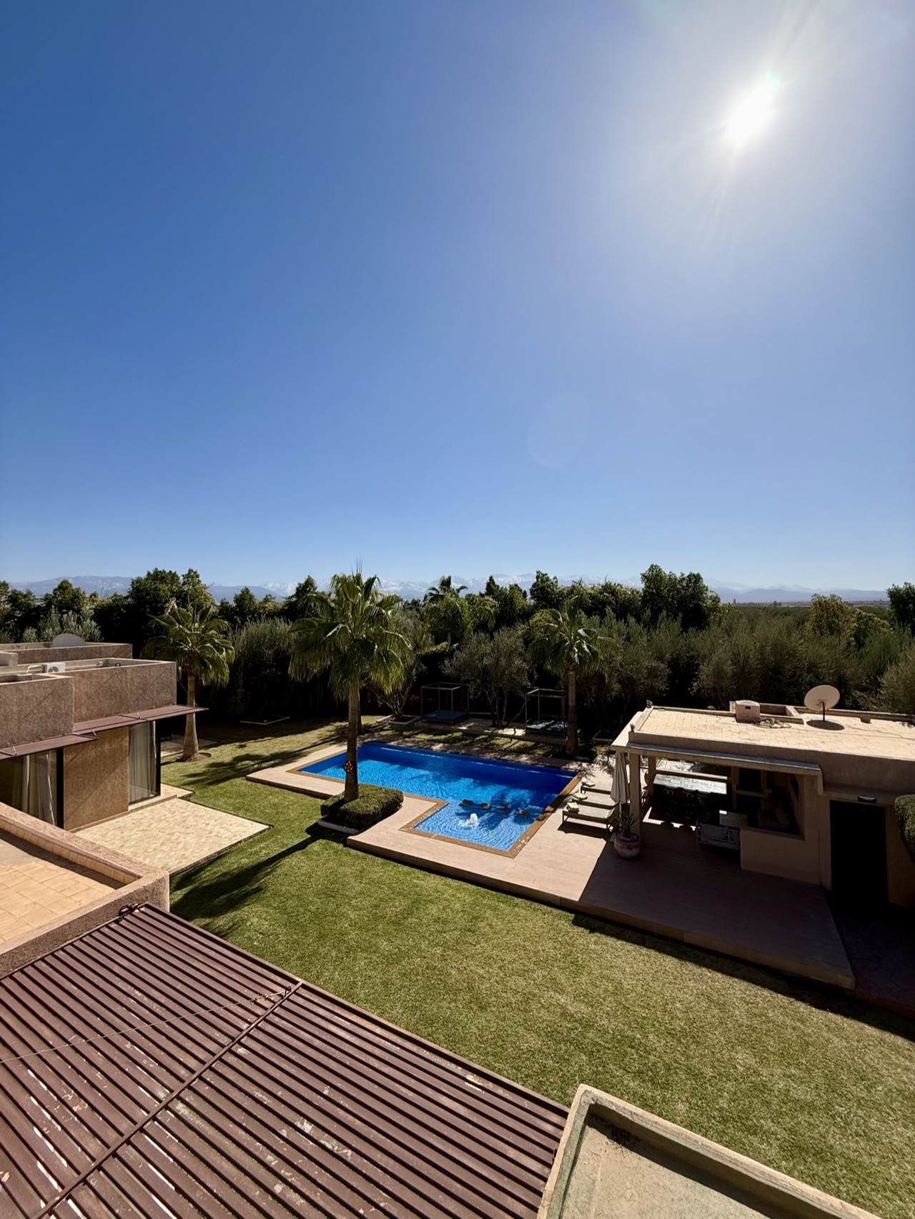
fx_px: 493
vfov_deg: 102.1
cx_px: 458
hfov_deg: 85.7
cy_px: 610
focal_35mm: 14
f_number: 2.2
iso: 50
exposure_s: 1/3663
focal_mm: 2.22
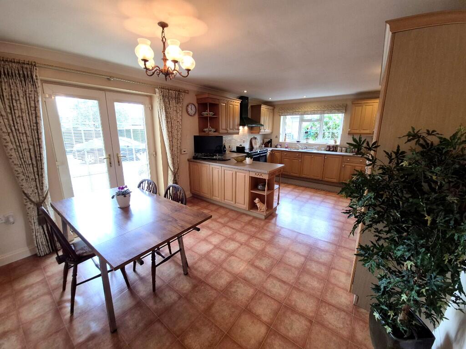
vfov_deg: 89.9
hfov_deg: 106.2
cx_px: 233
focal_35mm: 13
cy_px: 174
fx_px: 175
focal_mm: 1.74
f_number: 2.2
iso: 100
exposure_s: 1/50
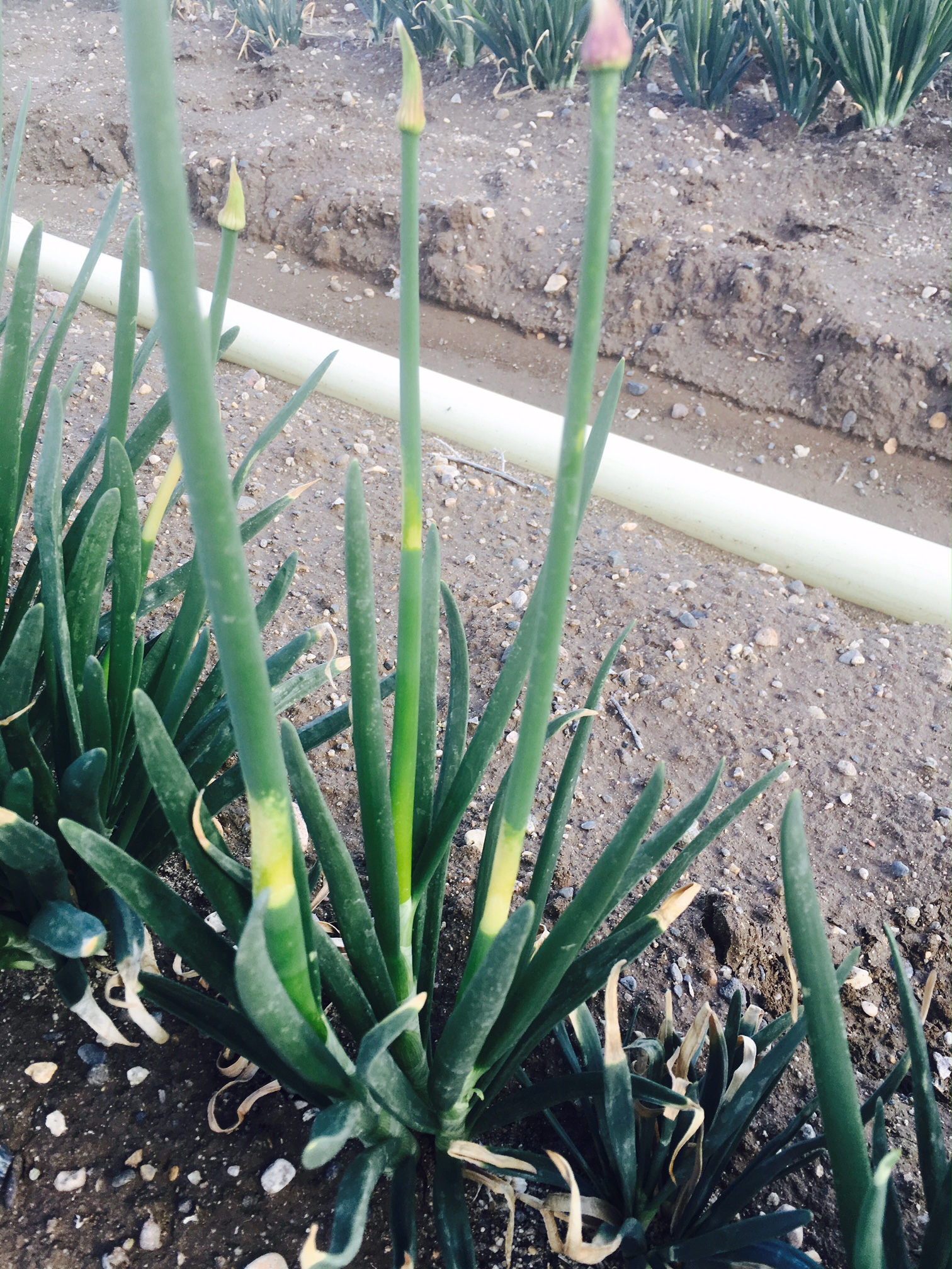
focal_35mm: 29
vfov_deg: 61.7
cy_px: 634
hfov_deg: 48.2
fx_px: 1063
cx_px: 476
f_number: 2.2
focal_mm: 4.15
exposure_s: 1/169
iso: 25
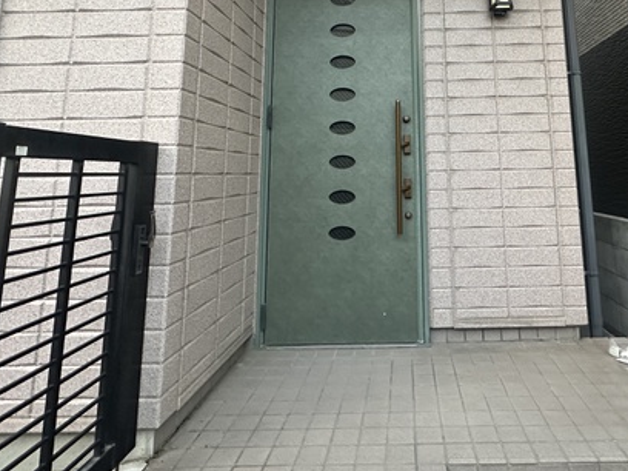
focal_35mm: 24
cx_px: 402
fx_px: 435
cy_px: 101
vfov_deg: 53.4
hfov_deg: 70.2
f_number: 2.2
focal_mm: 2.22
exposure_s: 1/75
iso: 320
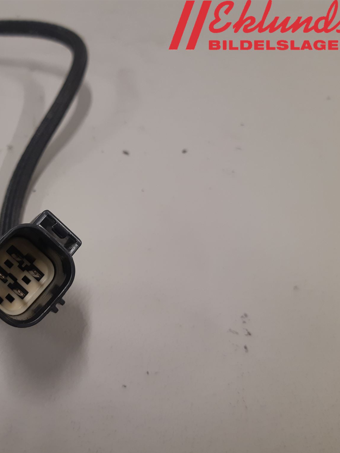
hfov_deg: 38.4
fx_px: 458
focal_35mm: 35
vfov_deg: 52.6
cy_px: 228
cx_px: 46
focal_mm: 3.93
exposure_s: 1/50
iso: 100
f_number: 1.7
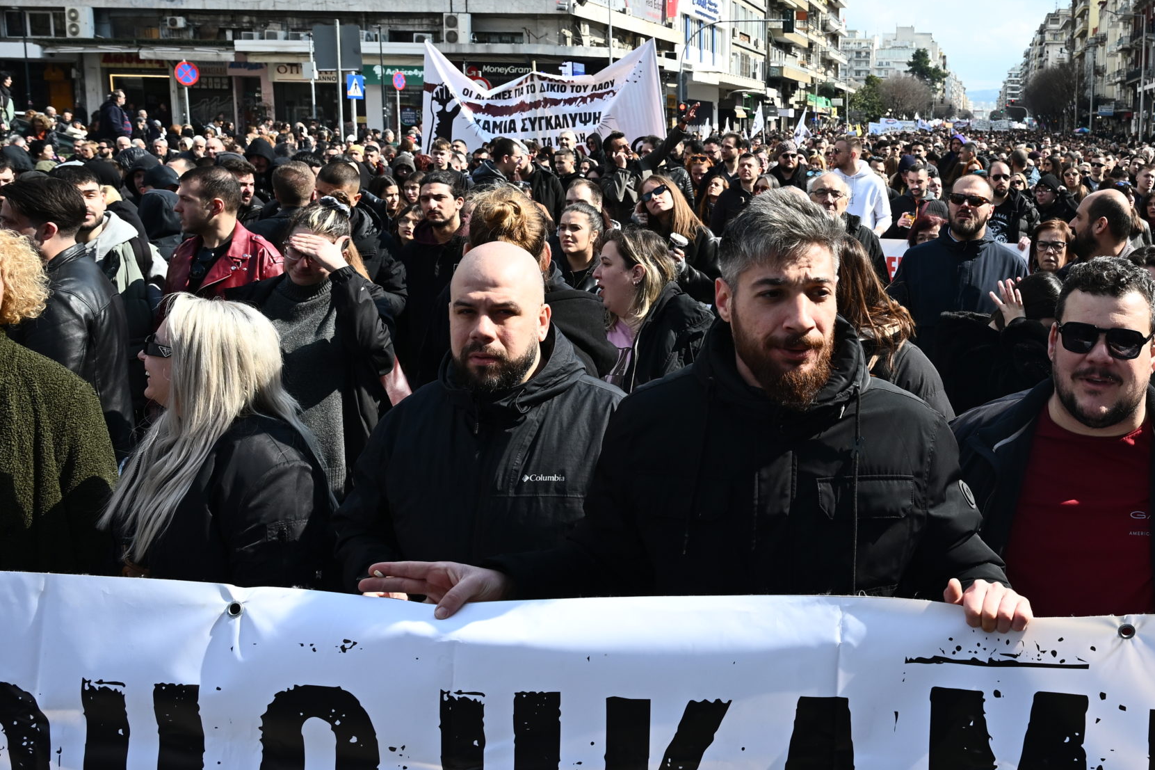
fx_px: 1187
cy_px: 306
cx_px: 868
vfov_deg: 35.8
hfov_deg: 49.8
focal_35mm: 37
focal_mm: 24
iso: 320
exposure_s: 1/640
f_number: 7.1
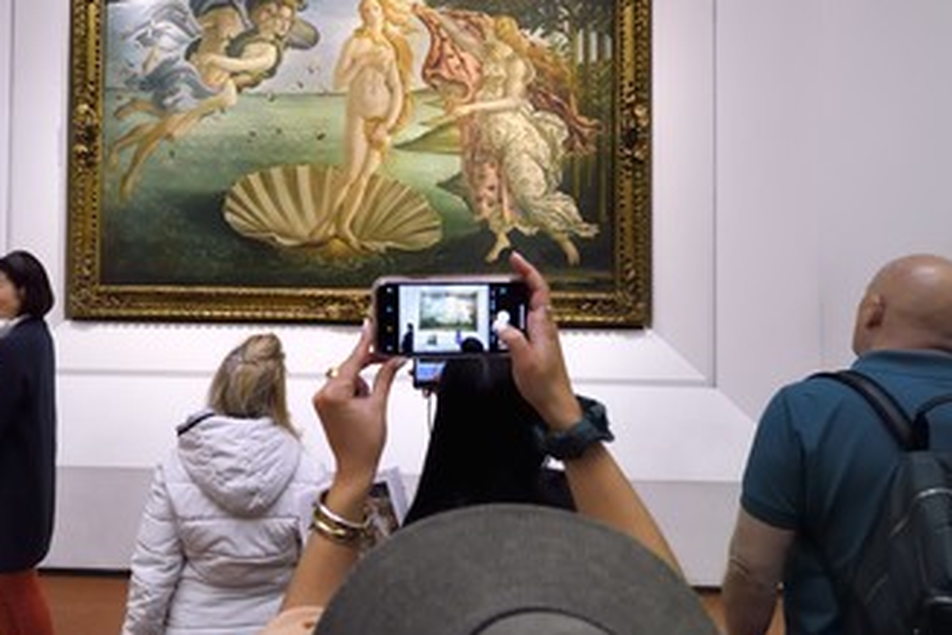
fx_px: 714
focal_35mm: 27
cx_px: 405
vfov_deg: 47.6
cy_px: 245
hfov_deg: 67.0
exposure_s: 1/50
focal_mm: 21
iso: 1600
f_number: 6.3
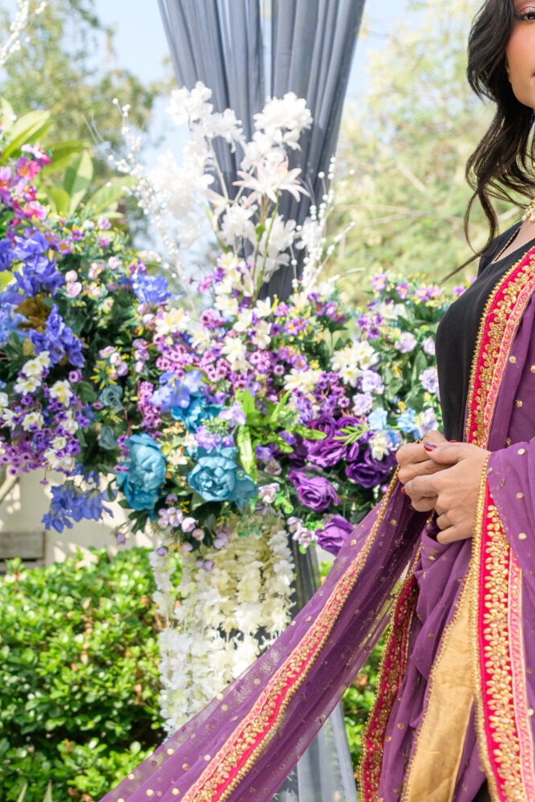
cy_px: 738
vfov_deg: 19.6
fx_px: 2274
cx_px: 447
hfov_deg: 13.3
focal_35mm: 102
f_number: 4
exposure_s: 1/800
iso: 100
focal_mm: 40
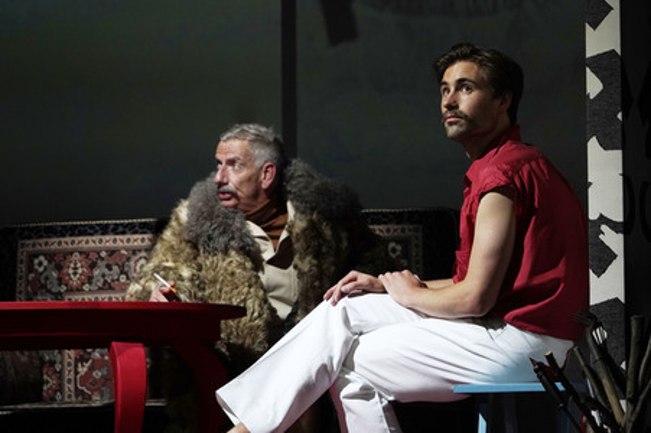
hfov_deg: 10.3
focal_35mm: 200
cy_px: 216
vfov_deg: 6.9
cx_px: 326
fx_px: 3614
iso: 3200
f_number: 6.3
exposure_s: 1/500
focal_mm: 200
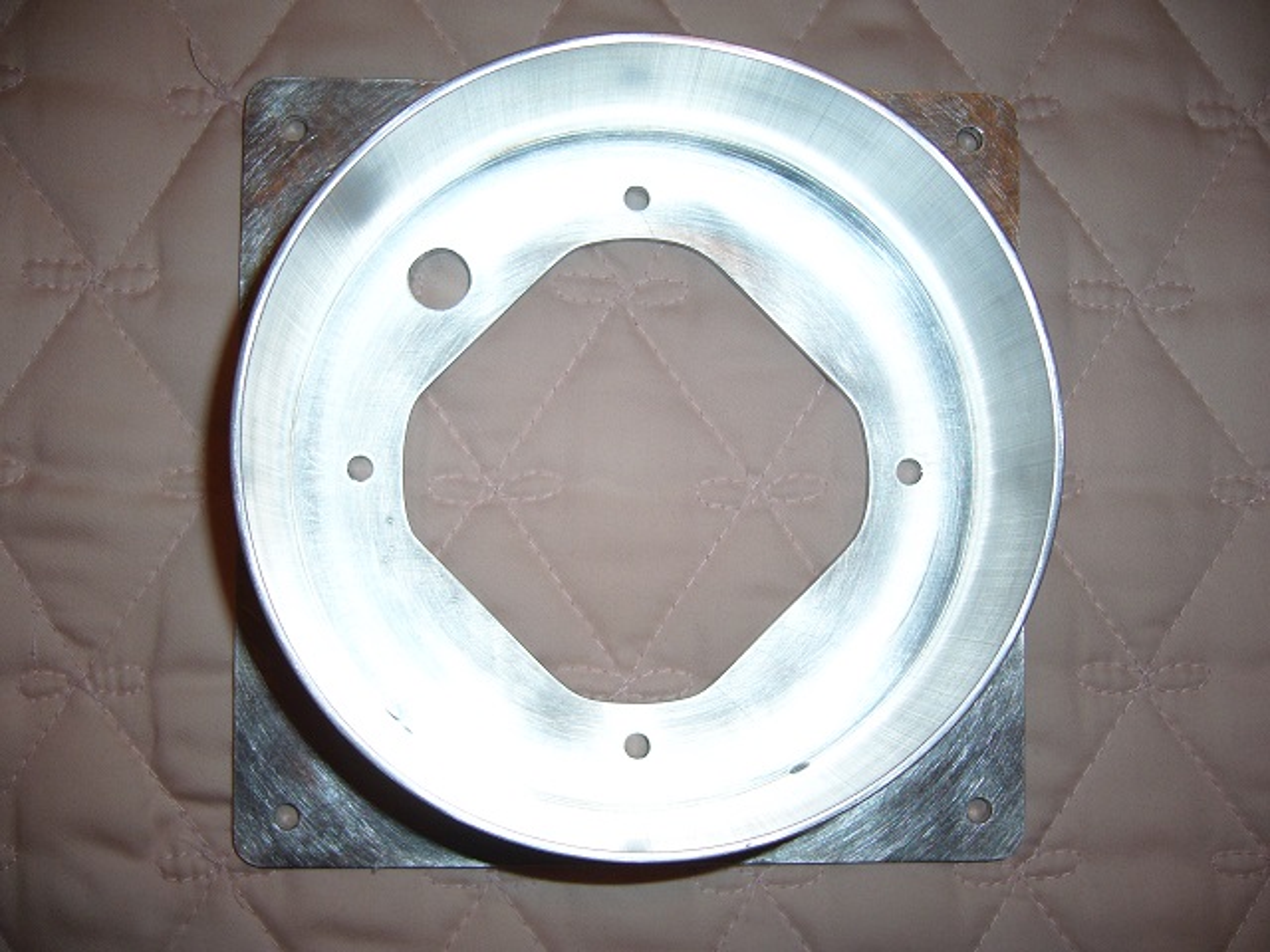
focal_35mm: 35
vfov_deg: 40.7
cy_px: 476
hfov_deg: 52.6
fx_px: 1284
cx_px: 635
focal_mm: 5.8
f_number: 2.8
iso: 80
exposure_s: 1/30
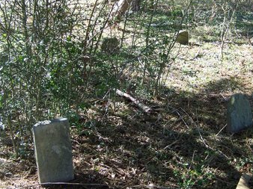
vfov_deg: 32.1
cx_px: 138
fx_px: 329
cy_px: 81
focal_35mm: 45
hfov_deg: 42.1
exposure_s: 1/80
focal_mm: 6.3
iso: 64
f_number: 2.8
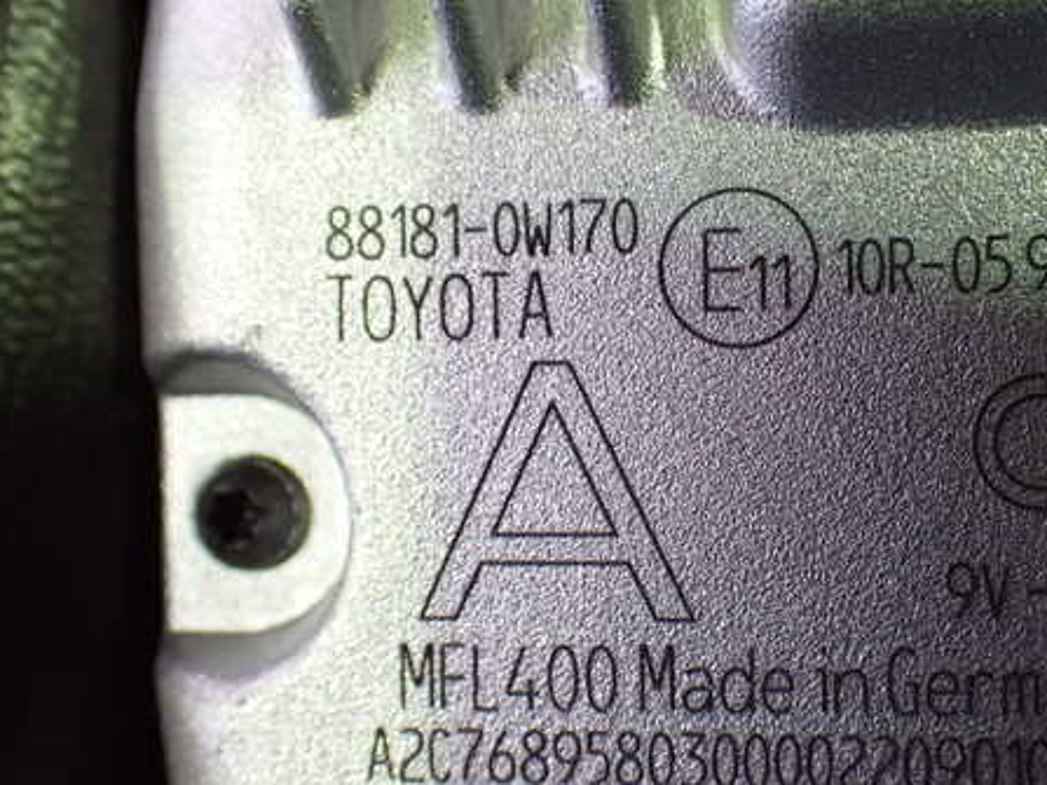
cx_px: 679
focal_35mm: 55
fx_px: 1663
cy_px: 415
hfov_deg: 34.7
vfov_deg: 26.5
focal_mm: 7.31
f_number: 2.8
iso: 800
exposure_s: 1/50
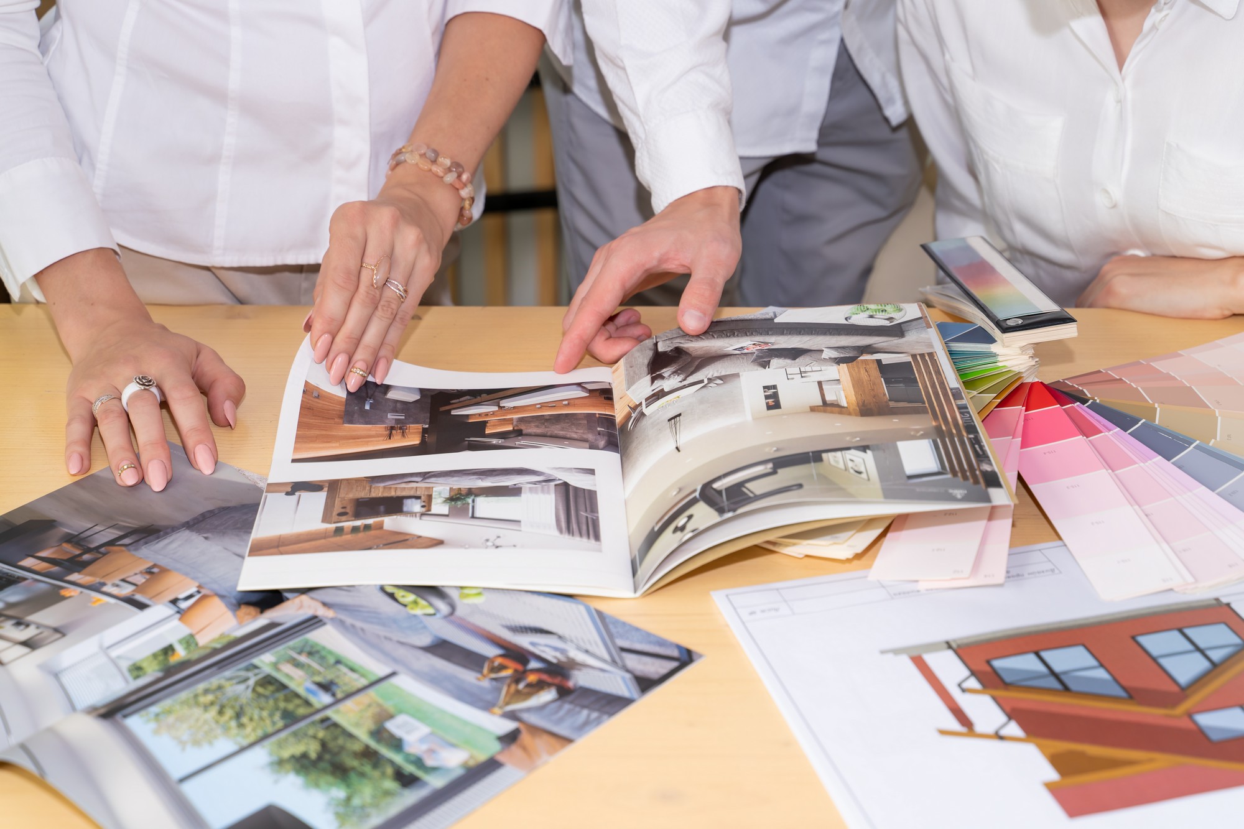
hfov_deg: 35.1
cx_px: 622
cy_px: 414
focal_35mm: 57
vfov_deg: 23.8
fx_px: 1969
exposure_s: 1/100
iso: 160
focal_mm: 57
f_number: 5
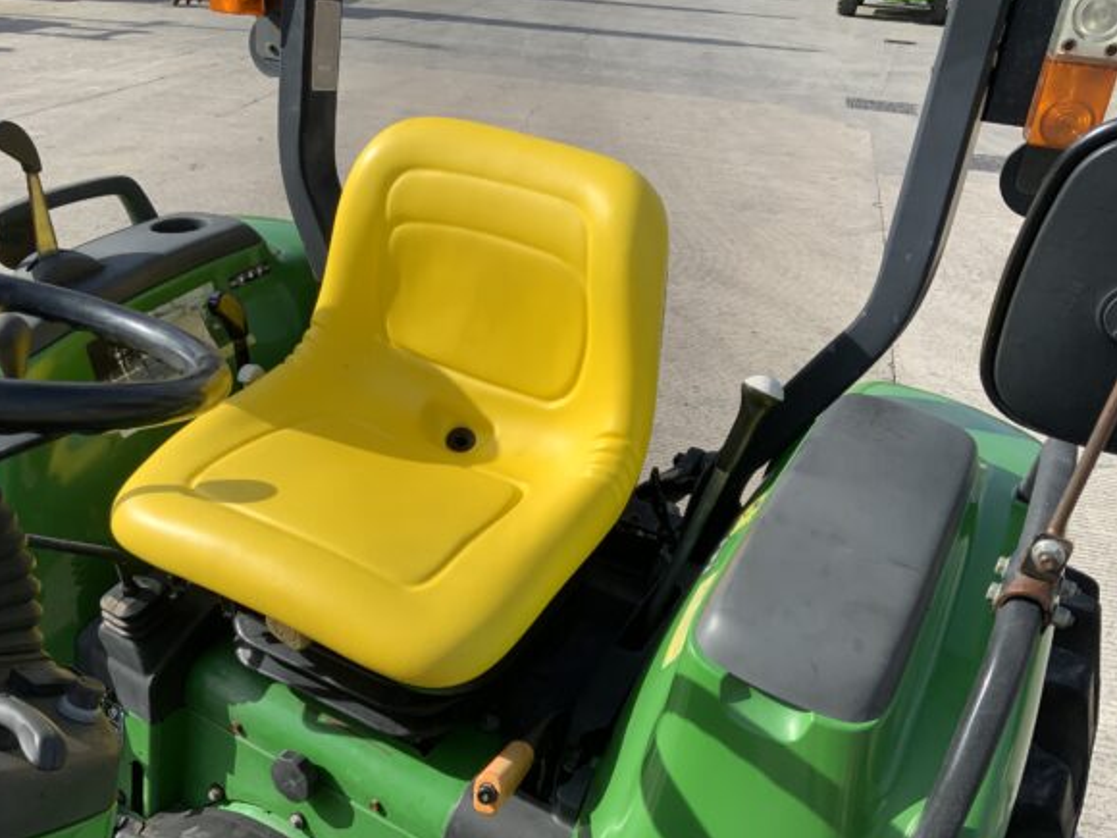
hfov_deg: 56.7
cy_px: 441
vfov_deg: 44.1
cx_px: 503
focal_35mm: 32
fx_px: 1033
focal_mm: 3
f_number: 1.8
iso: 16
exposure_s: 1/1984
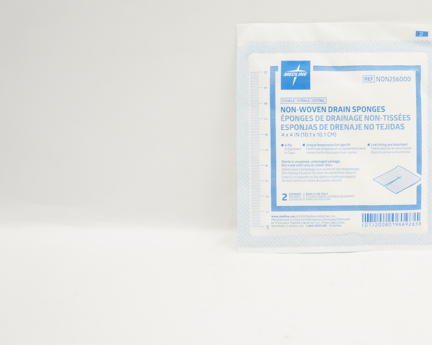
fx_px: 550
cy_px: 132
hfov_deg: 40.9
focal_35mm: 43
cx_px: 351
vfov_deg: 34.7
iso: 200
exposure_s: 1/25
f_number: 7.1
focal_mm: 18
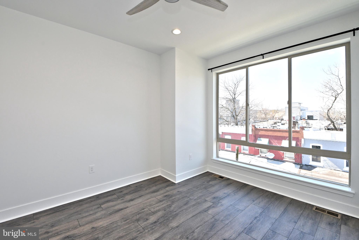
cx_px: 180
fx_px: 150
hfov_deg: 100.4
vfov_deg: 77.3
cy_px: 120
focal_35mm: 15
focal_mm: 10
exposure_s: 1/250
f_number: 9
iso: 800
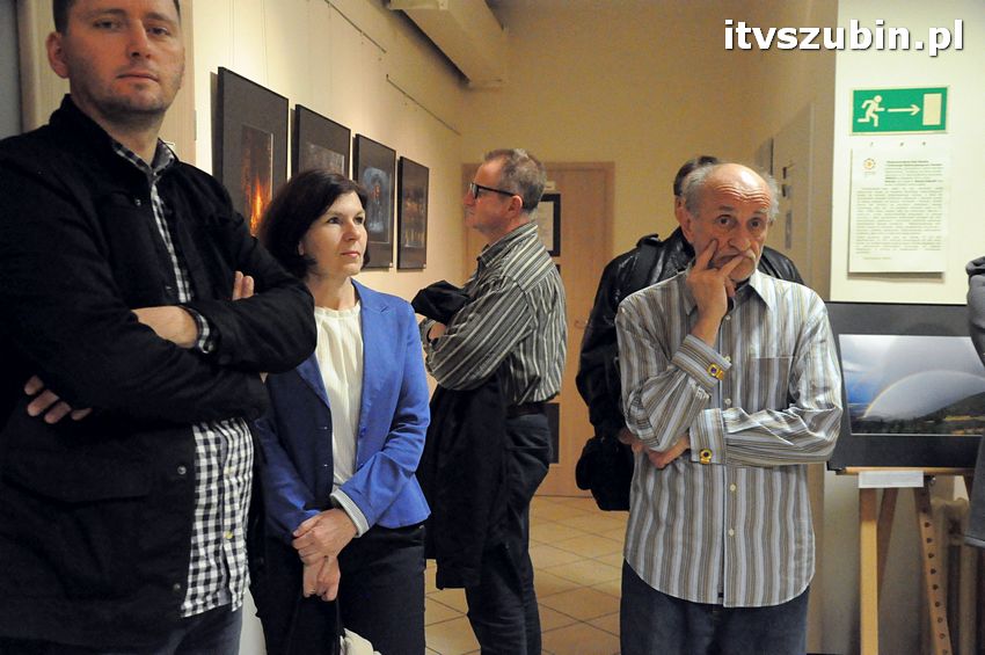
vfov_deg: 35.4
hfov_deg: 51.3
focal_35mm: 38
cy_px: 328
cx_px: 492
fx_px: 1025
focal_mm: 25
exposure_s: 1/80
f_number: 4.5
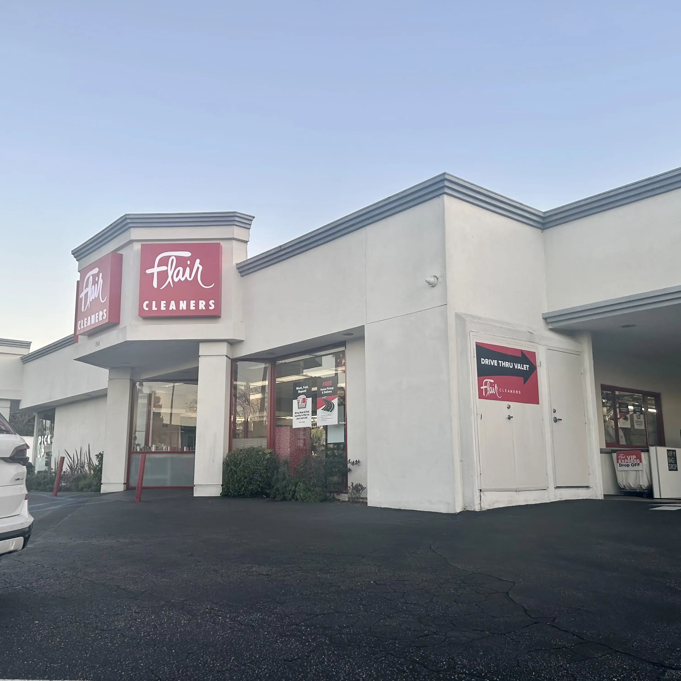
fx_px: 690
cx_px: 326
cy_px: 341
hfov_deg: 52.5
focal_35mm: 31
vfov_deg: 52.5
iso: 50
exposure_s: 1/355
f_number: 1.5
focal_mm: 5.7
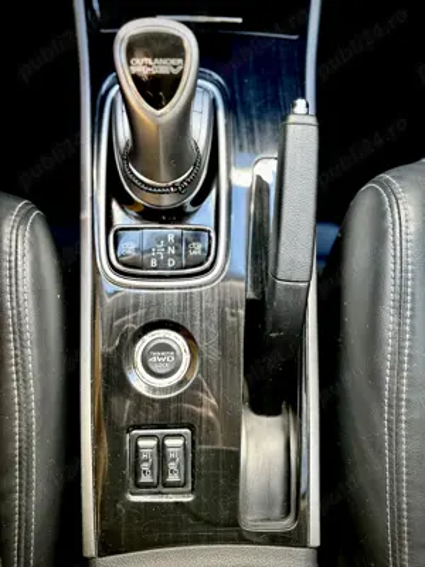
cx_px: 212
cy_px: 284
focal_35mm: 24
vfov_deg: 71.6
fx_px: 393
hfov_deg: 56.8
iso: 250
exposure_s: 1/60
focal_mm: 6.86
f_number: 1.78
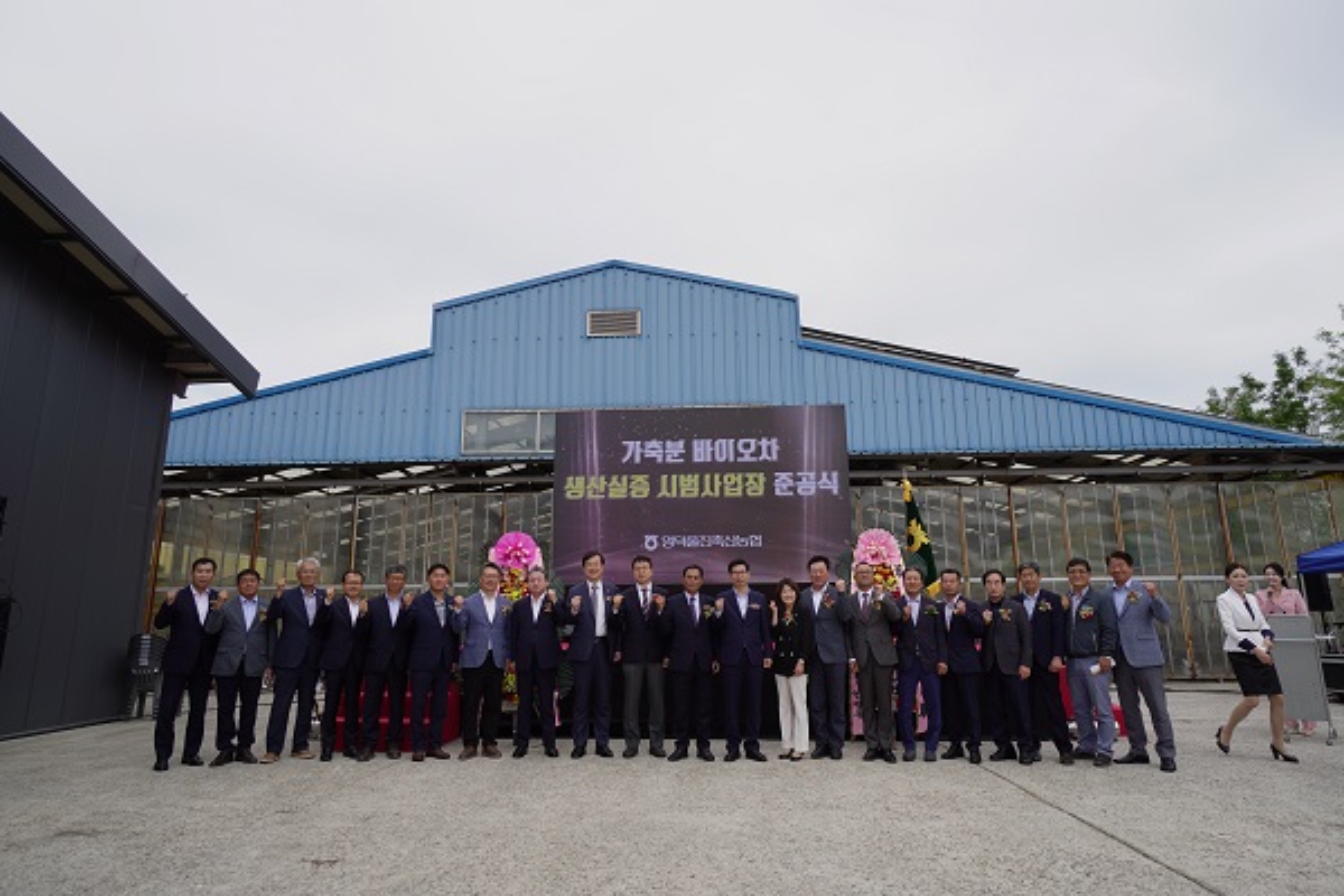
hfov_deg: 81.2
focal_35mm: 21
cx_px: 672
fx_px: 784
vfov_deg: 59.5
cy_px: 448
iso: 100
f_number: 7.1
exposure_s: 1/250
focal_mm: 14
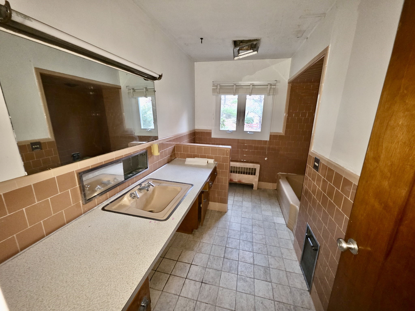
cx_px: 208
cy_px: 156
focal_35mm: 13
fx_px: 156
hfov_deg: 106.2
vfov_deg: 89.9
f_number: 1.9
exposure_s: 1/8
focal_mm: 2.2
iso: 1600
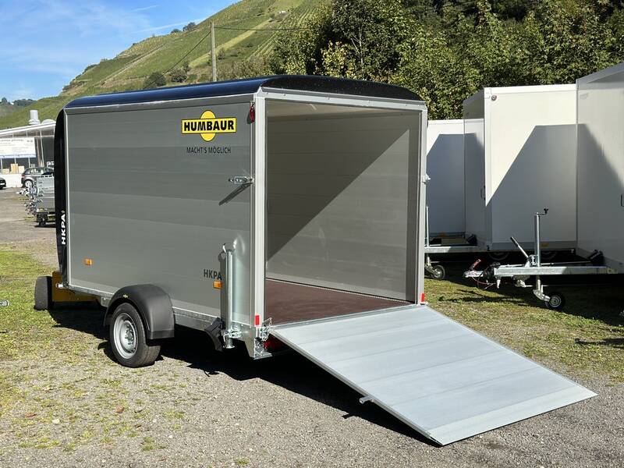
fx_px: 865
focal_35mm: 48
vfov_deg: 30.3
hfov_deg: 39.7
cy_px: 234
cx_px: 312
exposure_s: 1/4184
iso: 100
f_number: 1.78
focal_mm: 6.86
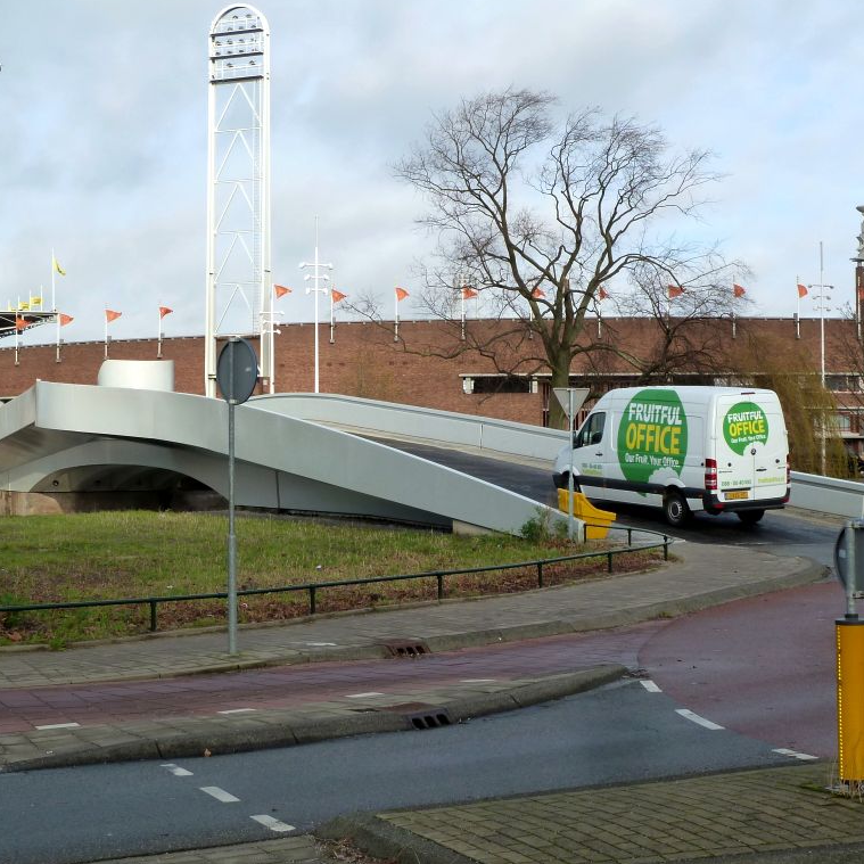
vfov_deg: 27.7
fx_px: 1751
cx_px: 430
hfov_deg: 27.7
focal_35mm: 62
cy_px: 429
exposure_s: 1/400
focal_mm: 8.5
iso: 125
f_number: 3.8
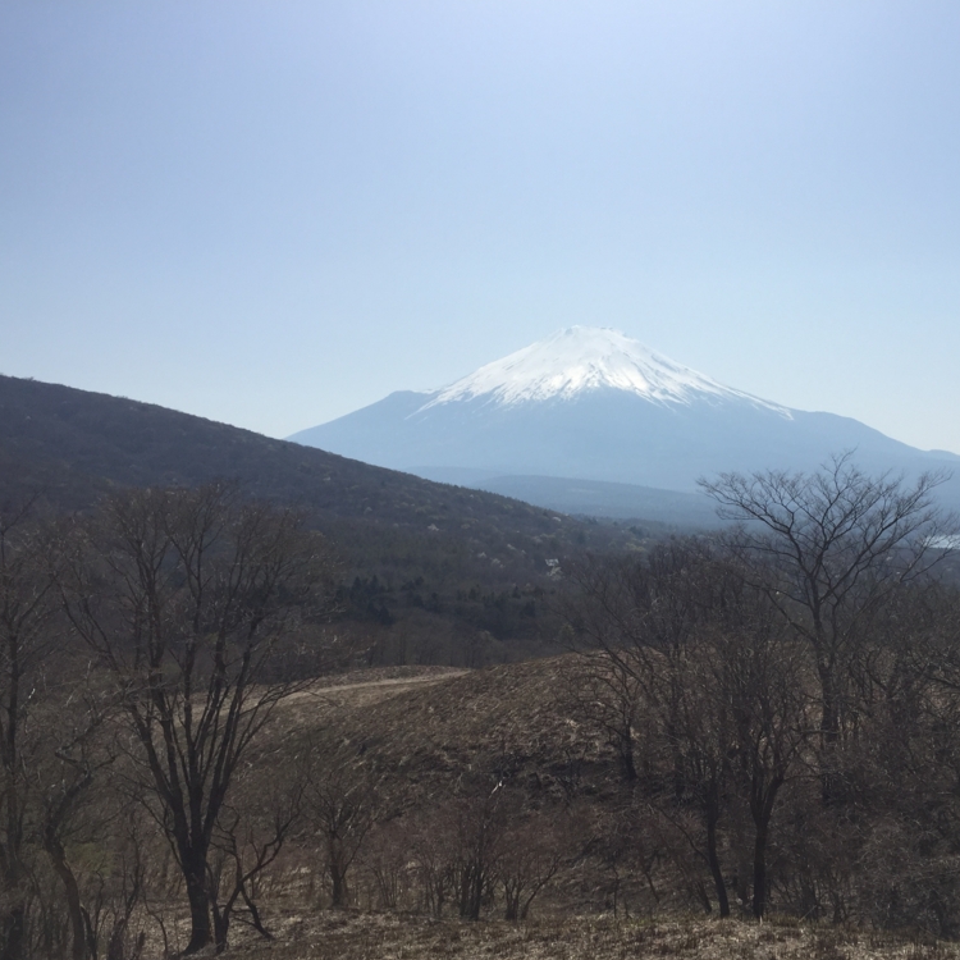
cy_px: 485
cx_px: 639
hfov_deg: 46.5
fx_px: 1098
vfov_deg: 47.2
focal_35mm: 35
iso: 32
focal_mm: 4.15
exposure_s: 1/4405
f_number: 2.2
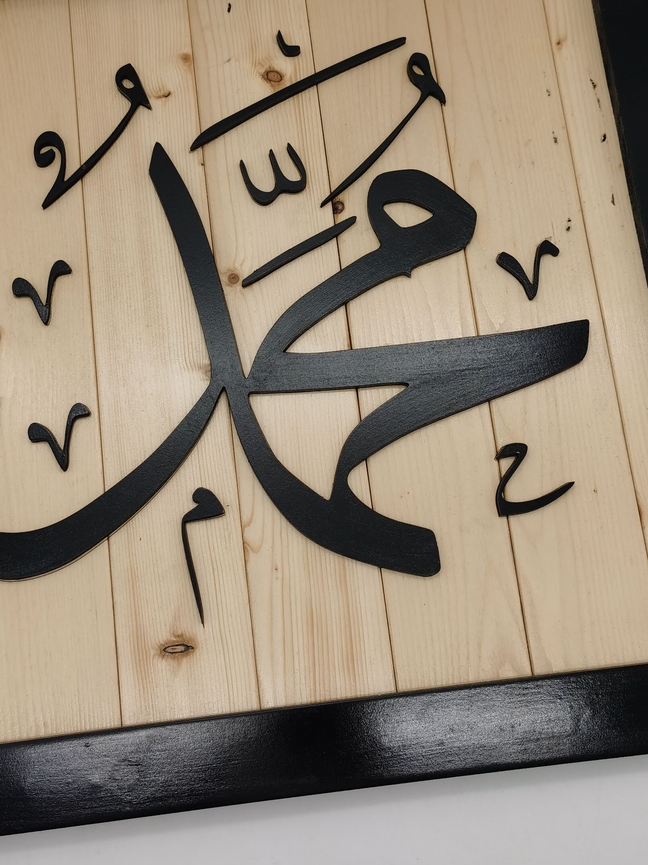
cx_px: 309
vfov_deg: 41.1
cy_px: 348
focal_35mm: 46
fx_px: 1148
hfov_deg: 31.5
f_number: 1.6
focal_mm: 5.56
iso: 50
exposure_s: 1/103
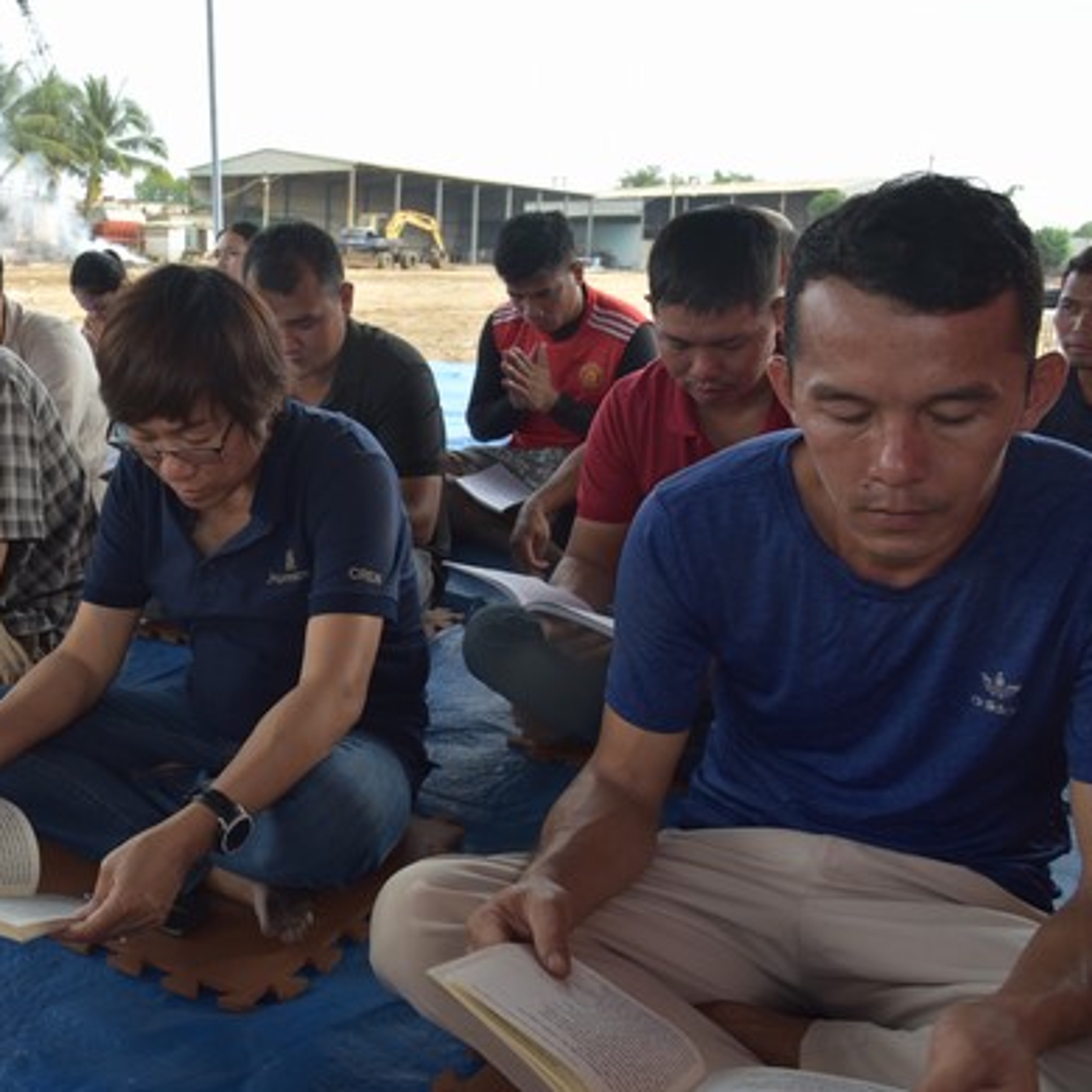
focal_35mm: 34
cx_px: 210
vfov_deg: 48.4
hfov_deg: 45.8
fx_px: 1213
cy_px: 493
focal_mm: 24
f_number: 7.1
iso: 400
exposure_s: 1/200
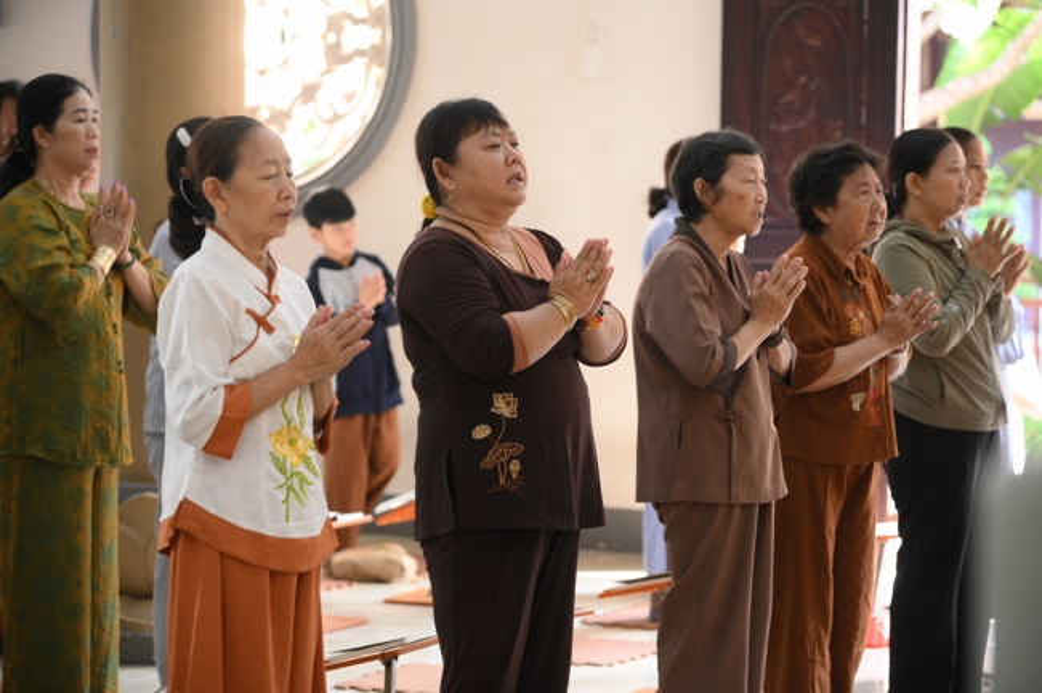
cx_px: 521
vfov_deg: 12.2
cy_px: 346
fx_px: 3238
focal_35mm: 112
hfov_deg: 18.3
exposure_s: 1/125
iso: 3200
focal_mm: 112
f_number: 4
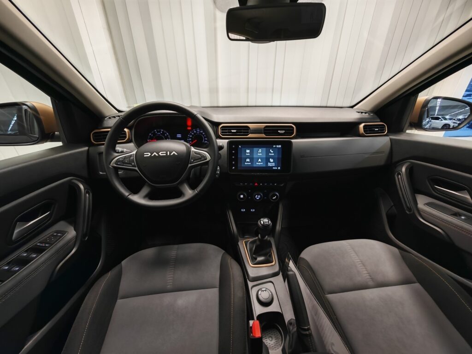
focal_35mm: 13
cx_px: 236
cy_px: 177
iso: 320
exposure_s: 1/33
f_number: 2
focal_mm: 1.82
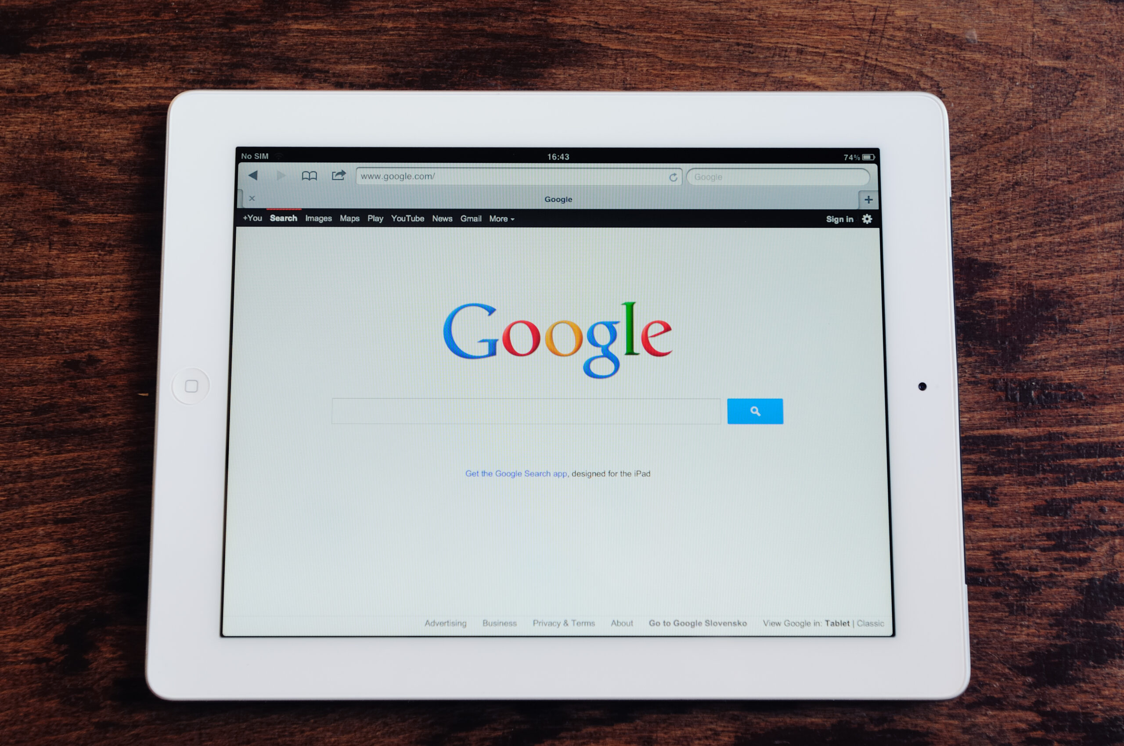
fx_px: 1637
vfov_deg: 25.7
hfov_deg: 37.9
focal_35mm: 52
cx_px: 562
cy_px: 373
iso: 250
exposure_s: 1/100
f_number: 5
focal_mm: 35
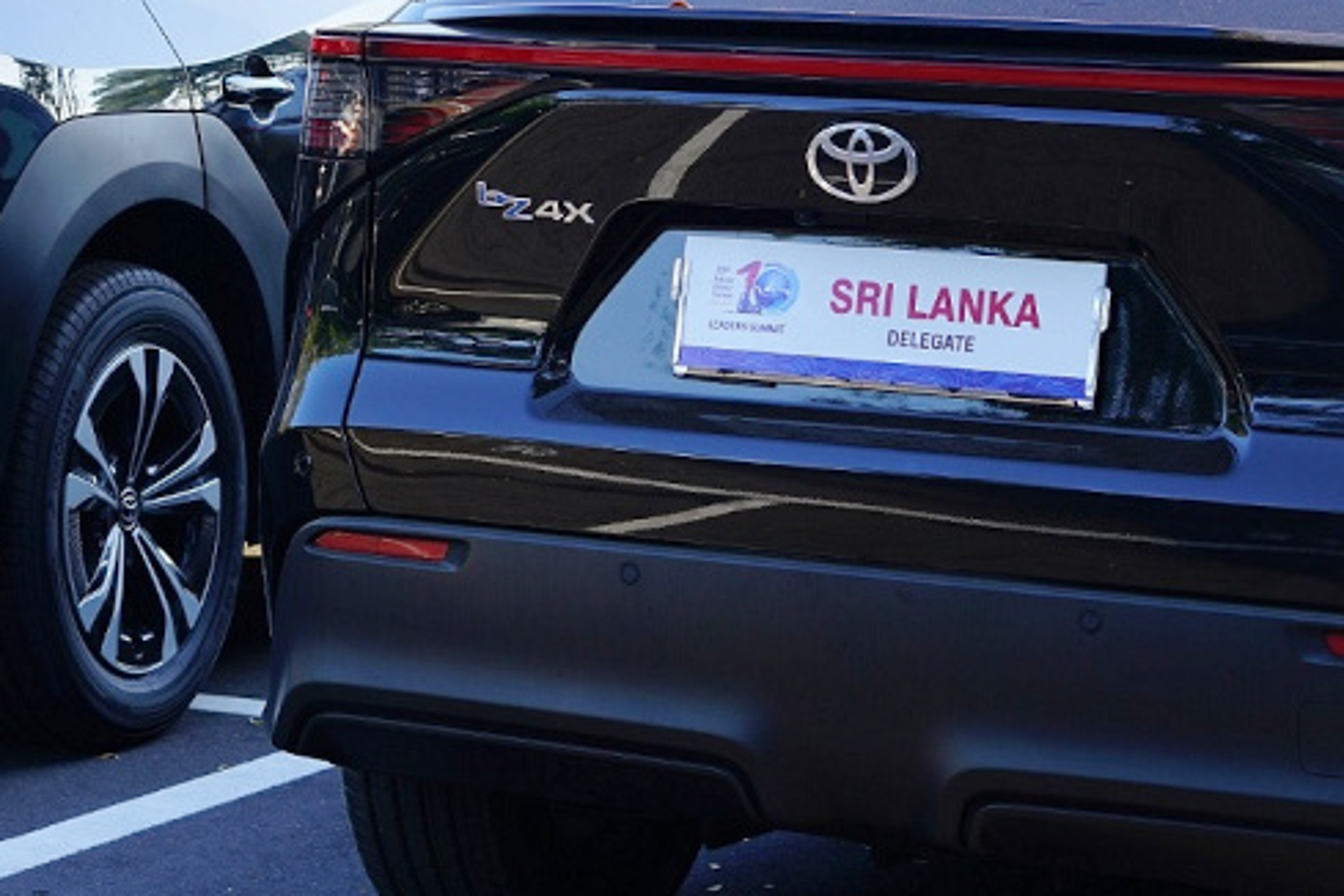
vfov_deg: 10.2
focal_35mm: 133
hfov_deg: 14.9
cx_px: -228
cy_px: -58
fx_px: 4965
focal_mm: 50
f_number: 4.5
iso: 100
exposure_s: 1/60
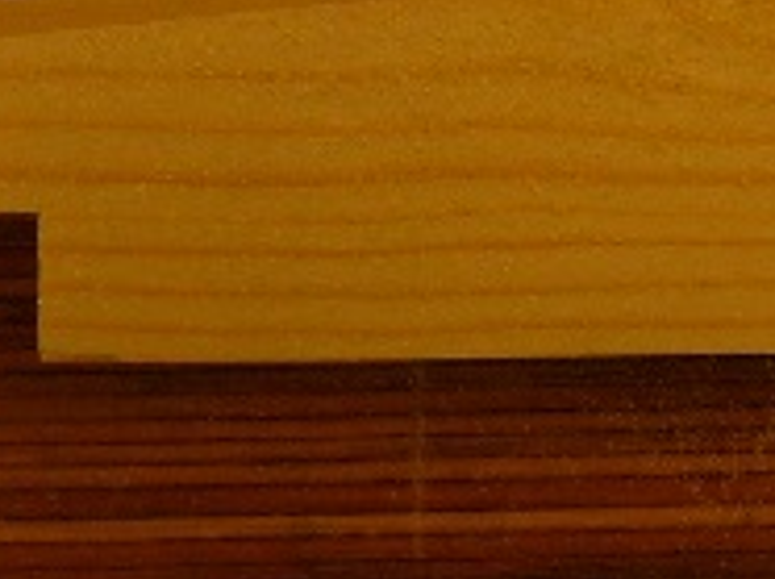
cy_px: -666
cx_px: 1042
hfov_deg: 15.2
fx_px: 2750
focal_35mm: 123
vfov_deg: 10.7
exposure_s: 1/30
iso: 100
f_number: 3.3
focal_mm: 4.7
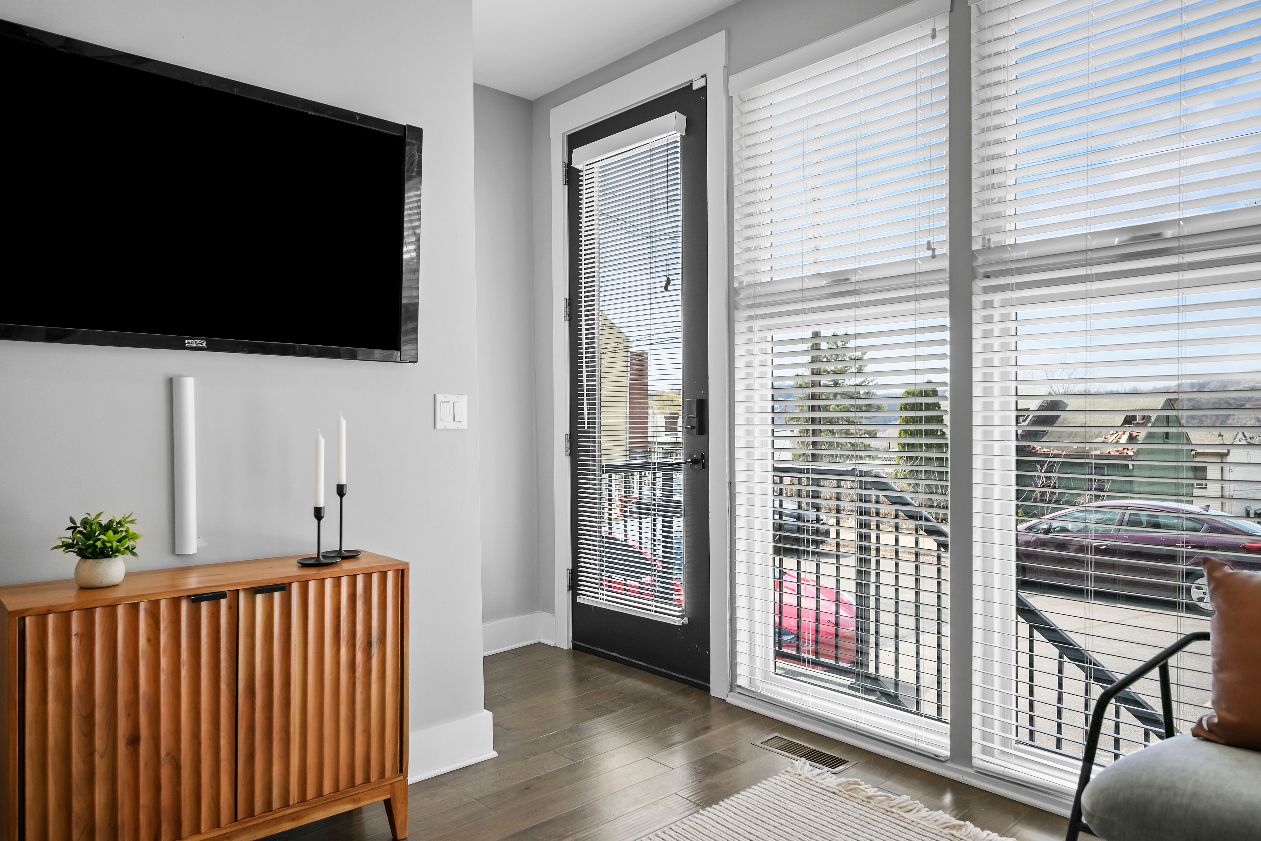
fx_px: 806
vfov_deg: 55.1
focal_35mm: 23
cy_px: 420
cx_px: 630
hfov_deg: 76.1
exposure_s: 1/100
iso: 400
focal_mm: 23
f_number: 4
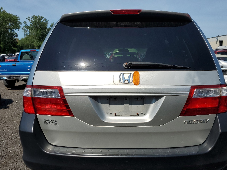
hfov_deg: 58.2
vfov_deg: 45.3
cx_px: 128
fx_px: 203
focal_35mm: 31
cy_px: 95
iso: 50
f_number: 1.5
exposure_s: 1/10000
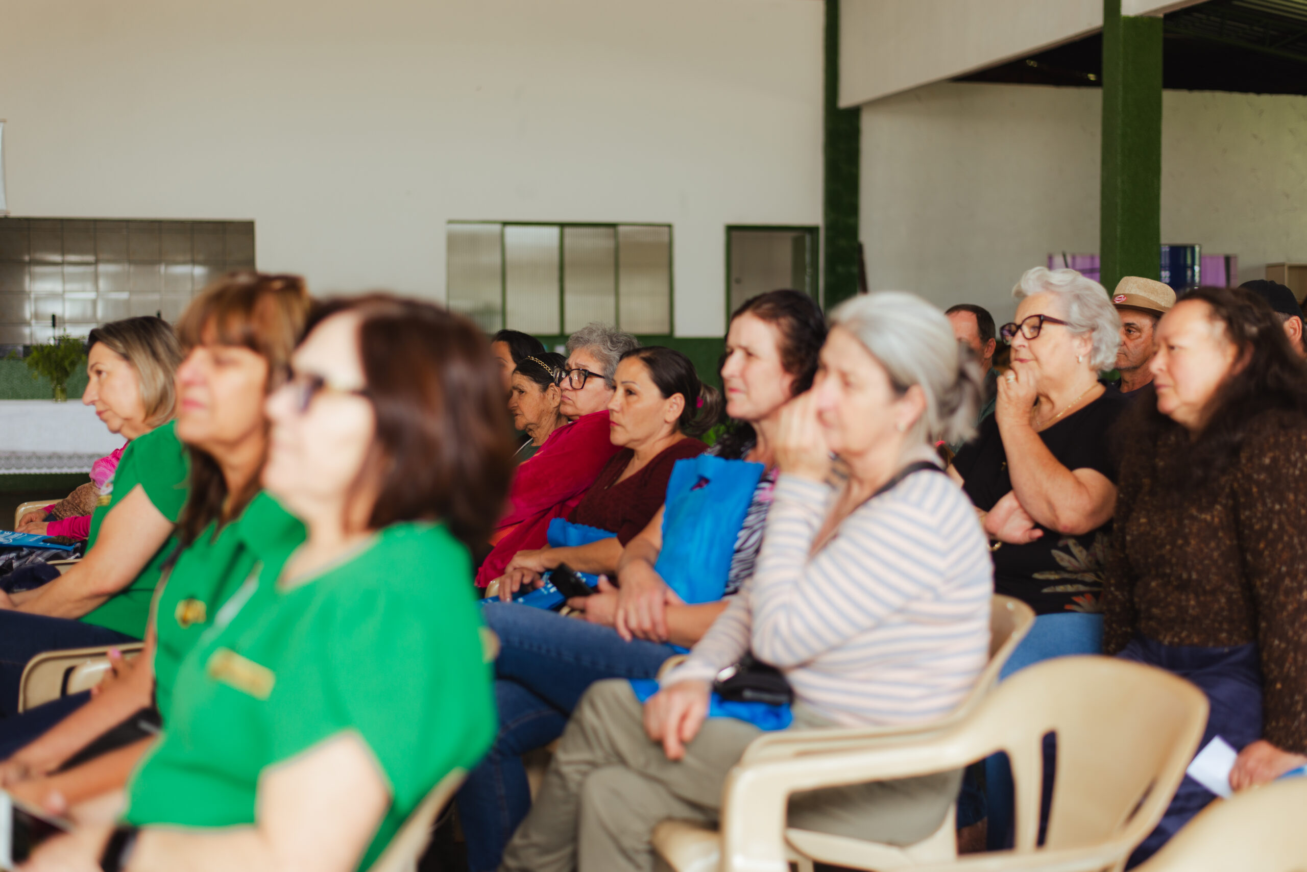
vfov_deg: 27.0
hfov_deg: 39.6
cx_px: 654
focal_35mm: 50
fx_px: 1816
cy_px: 436
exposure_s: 1/100
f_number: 1.8
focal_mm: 50
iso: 125
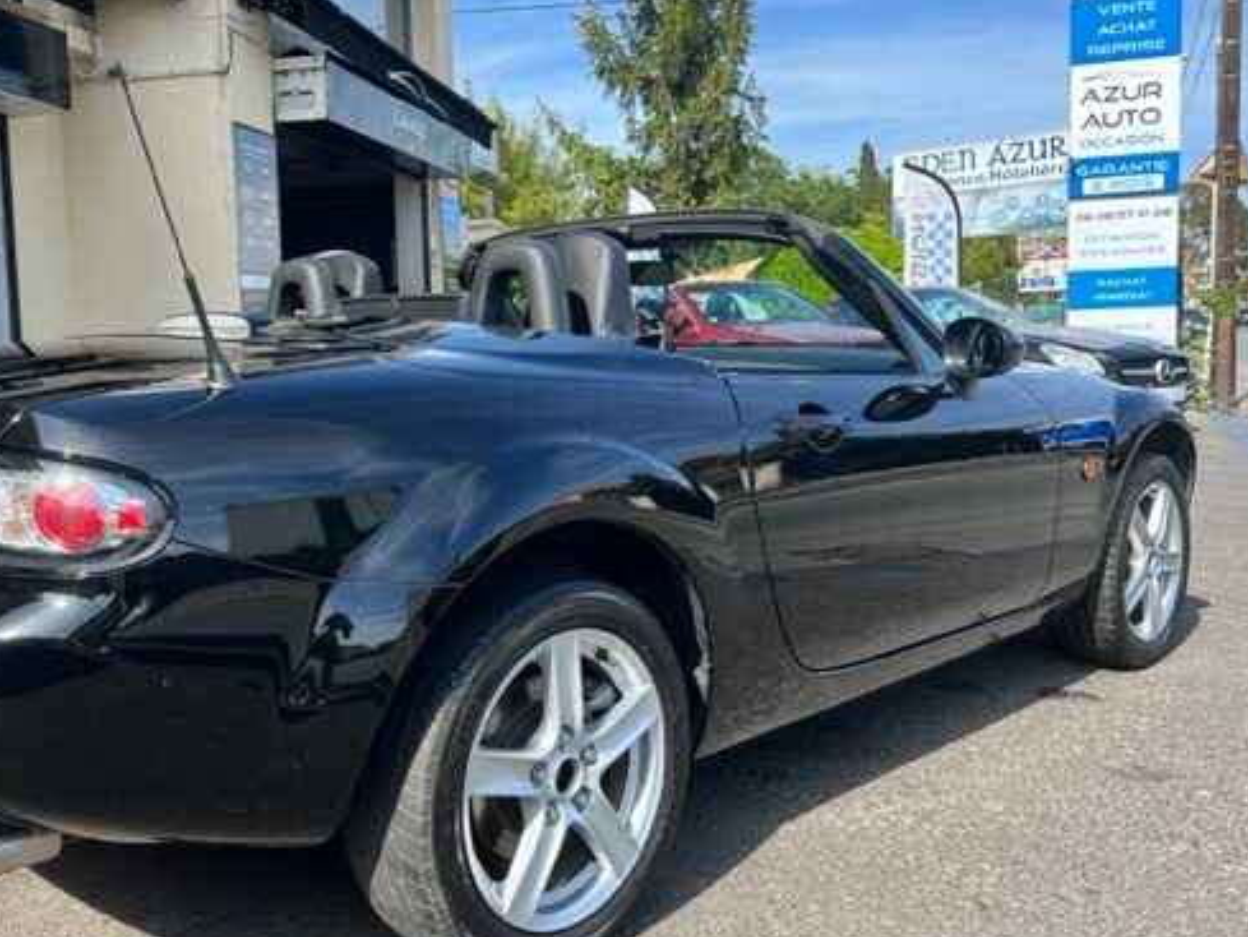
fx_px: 1226
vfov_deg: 41.8
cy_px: 442
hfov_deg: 53.4
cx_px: 472
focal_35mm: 34
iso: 50
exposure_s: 1/1597
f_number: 1.5
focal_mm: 5.7
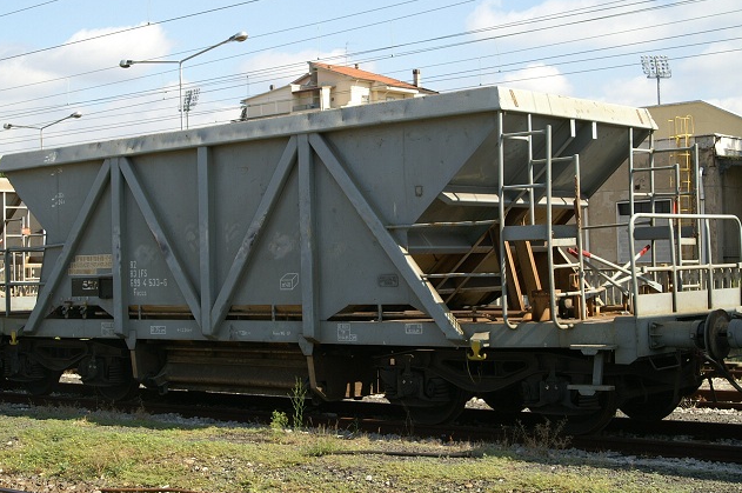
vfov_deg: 21.6
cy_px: 215
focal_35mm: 63
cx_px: 354
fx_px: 1289
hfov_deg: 32.1
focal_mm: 35
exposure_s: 1/125
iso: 100
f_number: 9
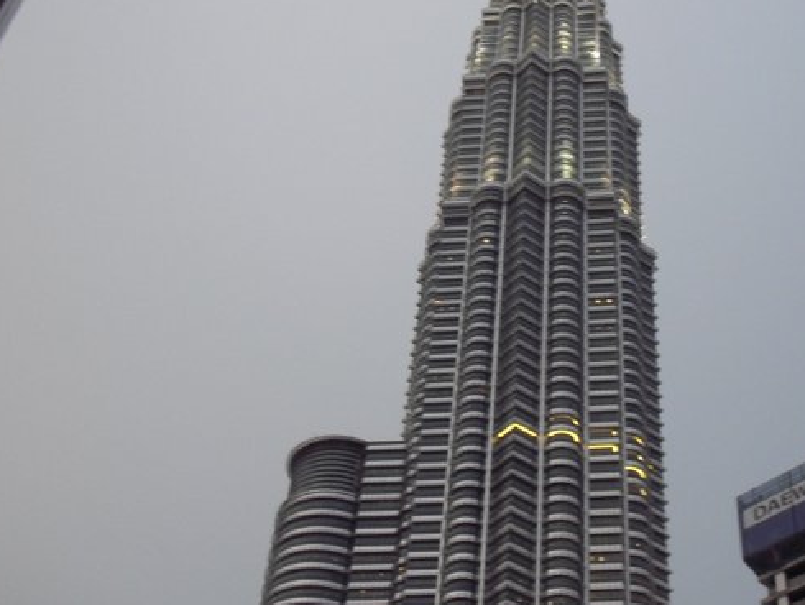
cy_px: 141
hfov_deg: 31.0
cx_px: 531
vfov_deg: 23.4
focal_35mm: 62
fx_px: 1443
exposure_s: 1/60
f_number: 2.8
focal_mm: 6.2
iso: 200
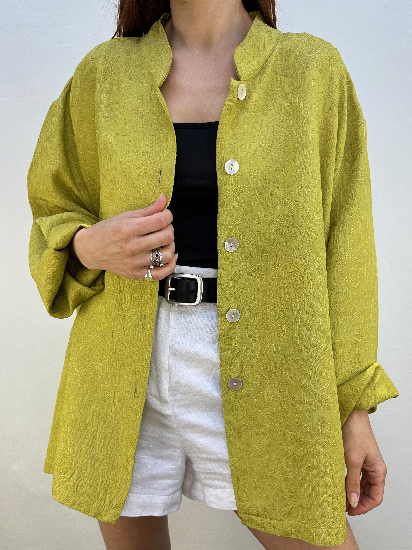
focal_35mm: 24
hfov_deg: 56.8
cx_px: 206
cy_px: 275
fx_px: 381
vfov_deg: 71.6
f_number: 1.78
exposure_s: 1/458
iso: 80
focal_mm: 6.86
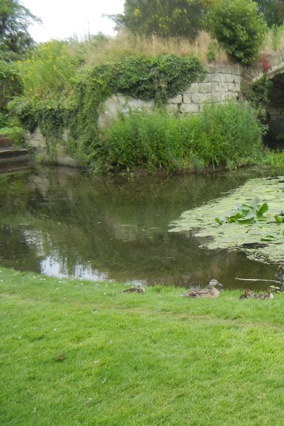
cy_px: 171
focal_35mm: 53
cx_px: 327
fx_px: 627
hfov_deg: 23.6
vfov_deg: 37.4
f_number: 3.5
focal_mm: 5.4
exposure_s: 1/266
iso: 160
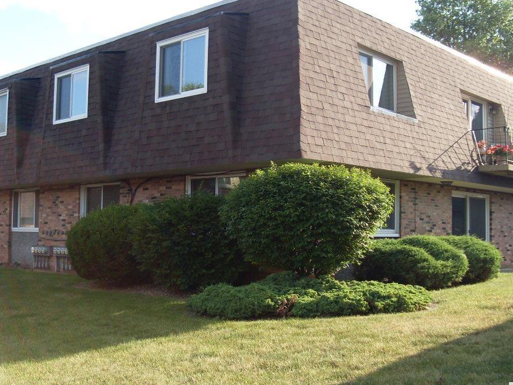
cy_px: 187
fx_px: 608
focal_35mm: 41
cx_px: 298
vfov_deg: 35.1
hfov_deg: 45.6
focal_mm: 6.3
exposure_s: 1/90
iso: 80
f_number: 7
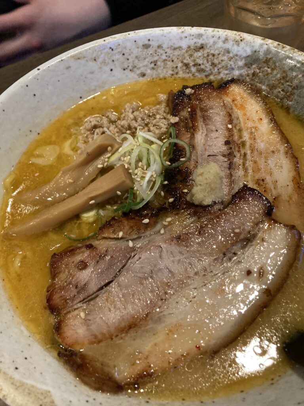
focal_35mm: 28
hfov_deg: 49.7
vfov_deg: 63.4
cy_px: 203
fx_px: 328
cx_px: 152
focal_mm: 3.99
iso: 320
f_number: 1.8
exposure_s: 1/51
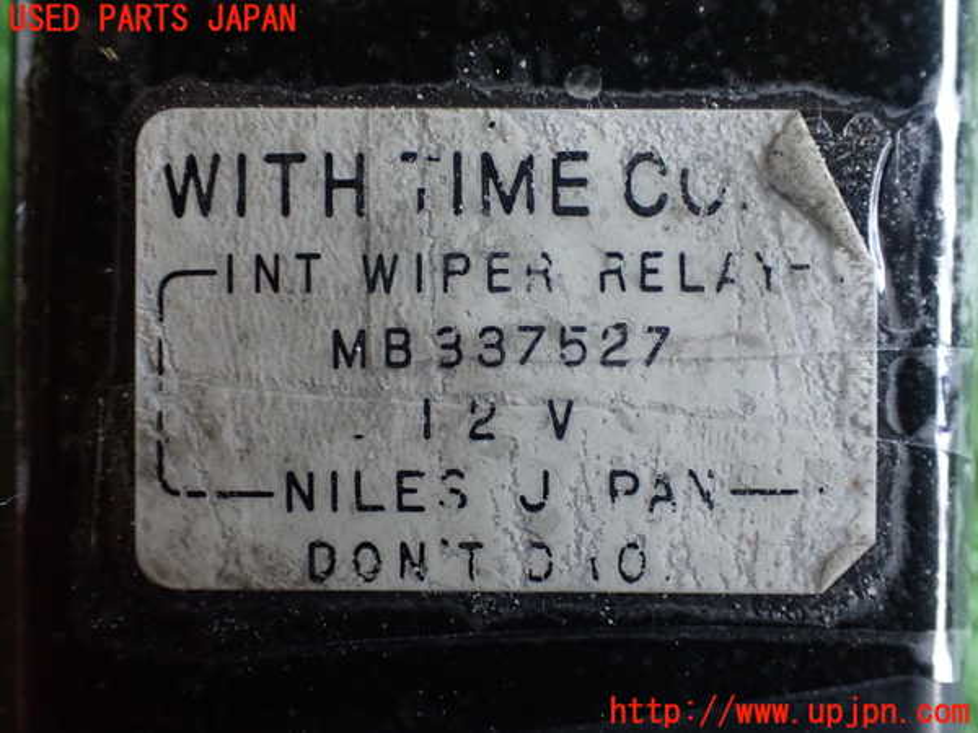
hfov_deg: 45.8
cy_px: 366
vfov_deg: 35.1
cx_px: 489
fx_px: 1158
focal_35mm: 41
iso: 800
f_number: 2.8
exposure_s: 1/50
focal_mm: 7.31
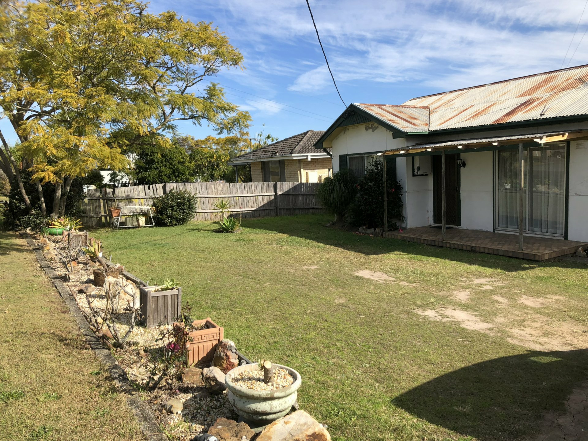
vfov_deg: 49.7
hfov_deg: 63.4
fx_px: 476
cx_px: 294
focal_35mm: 28
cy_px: 220
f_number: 1.8
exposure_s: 1/1499
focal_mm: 3.99
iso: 20
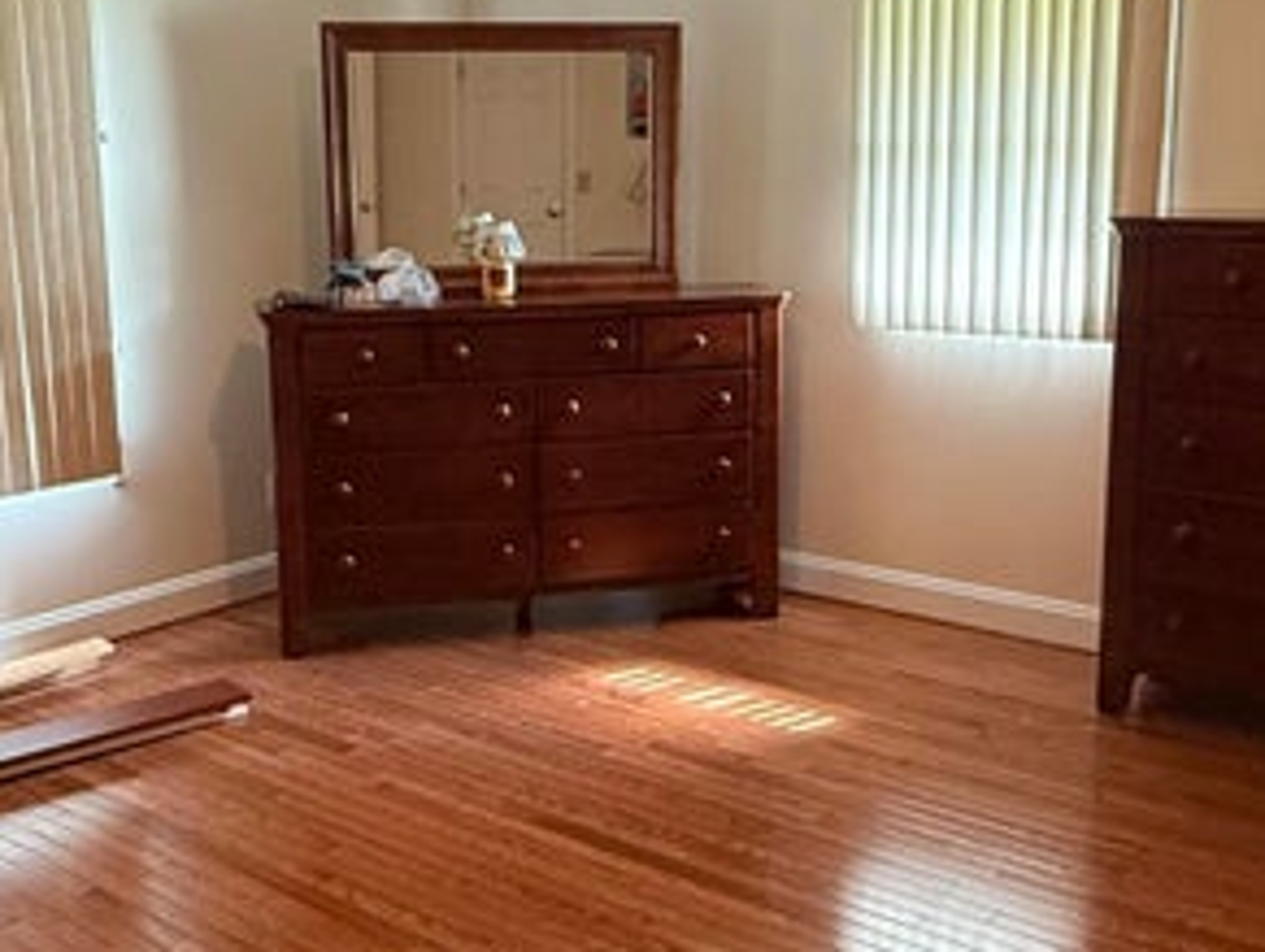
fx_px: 1500
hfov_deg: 45.7
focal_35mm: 41
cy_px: 422
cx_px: 567
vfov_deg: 35.2
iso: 400
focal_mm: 2.22
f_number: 2.2
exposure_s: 1/60
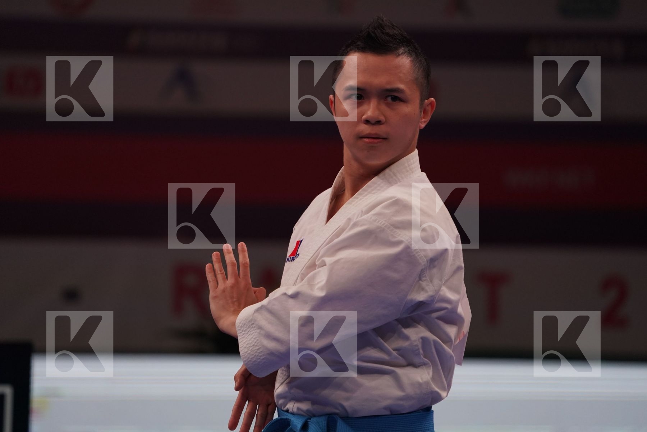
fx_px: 5930
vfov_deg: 4.2
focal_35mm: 330
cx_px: 324
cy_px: 216
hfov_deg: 6.2
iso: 2000
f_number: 5.6
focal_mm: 330
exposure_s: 1/400
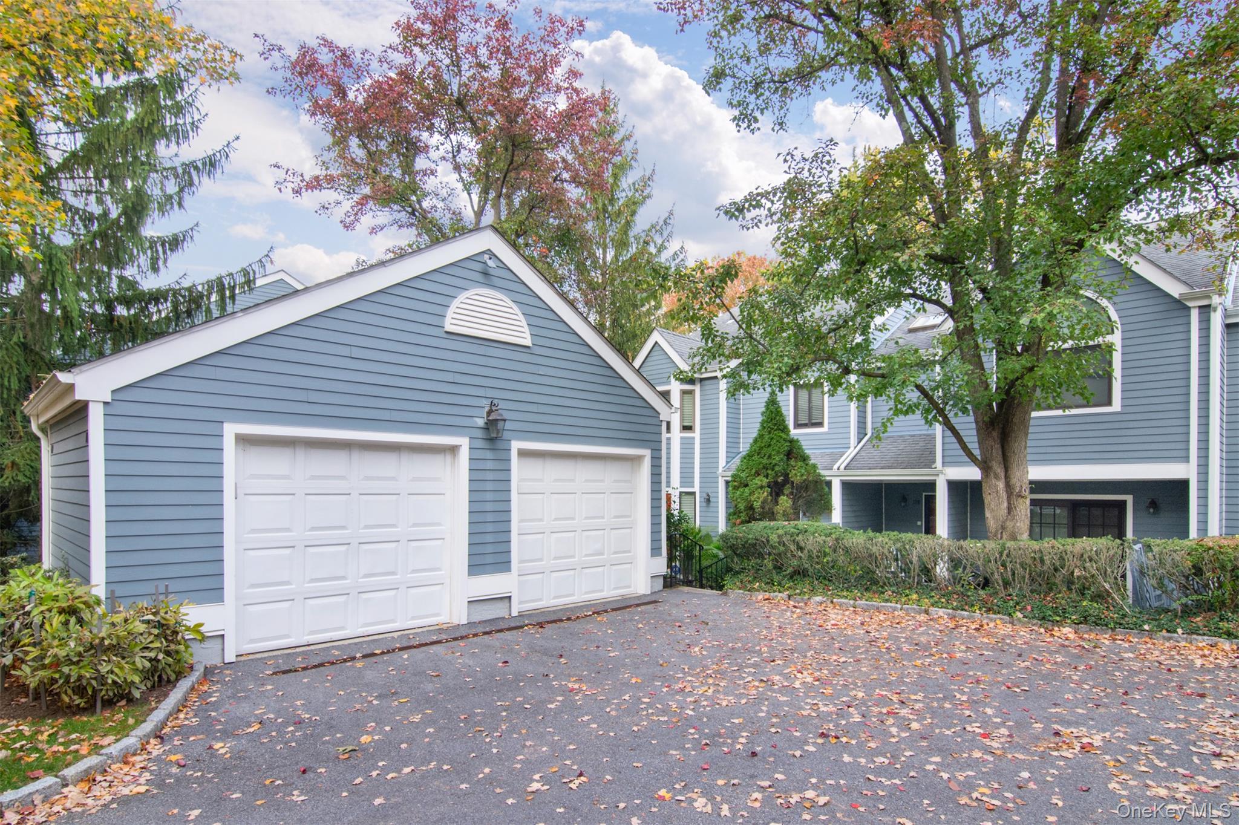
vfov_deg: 67.3
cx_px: 620
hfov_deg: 90.0
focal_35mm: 18
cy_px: 412
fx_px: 619
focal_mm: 12
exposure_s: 1/100
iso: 800
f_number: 10
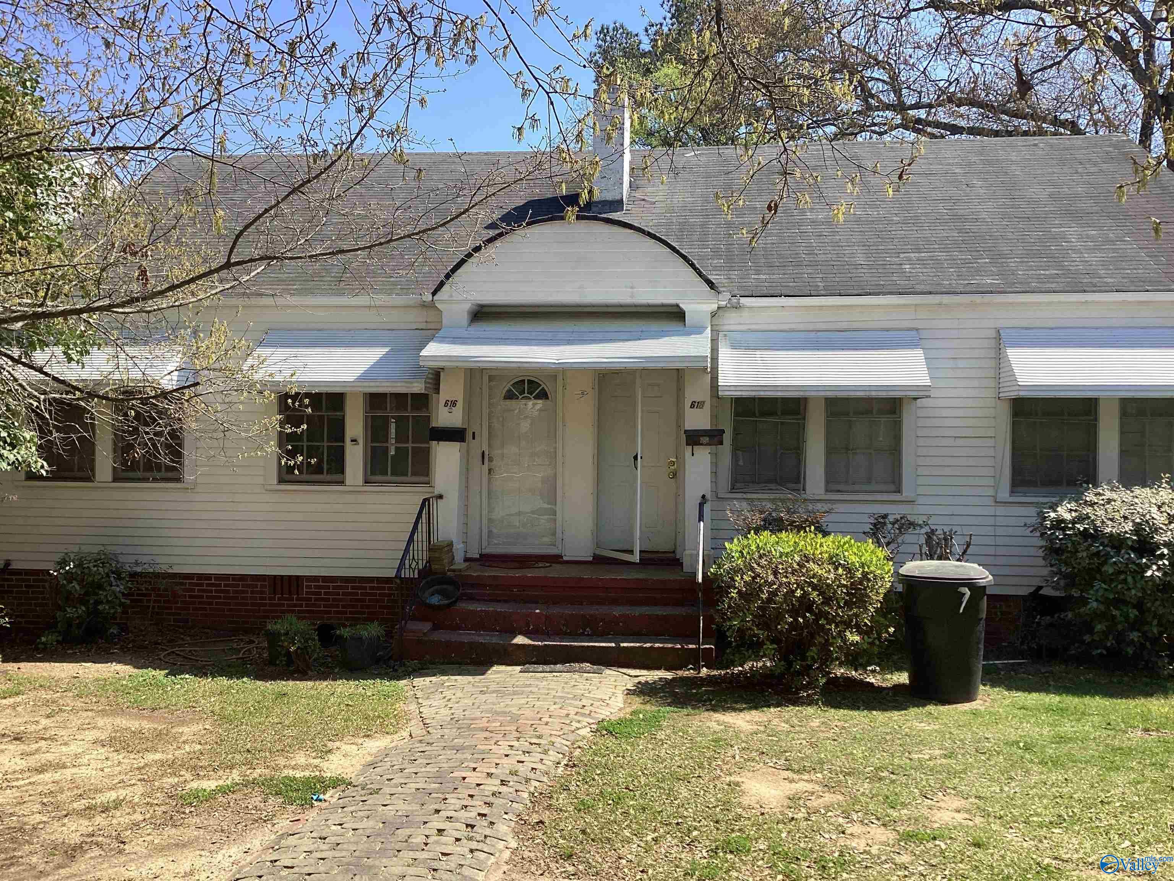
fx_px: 1051
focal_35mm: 31
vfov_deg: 45.4
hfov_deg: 58.4
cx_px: 587
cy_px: 440
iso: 25
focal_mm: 3.3
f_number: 2.4
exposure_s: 1/702
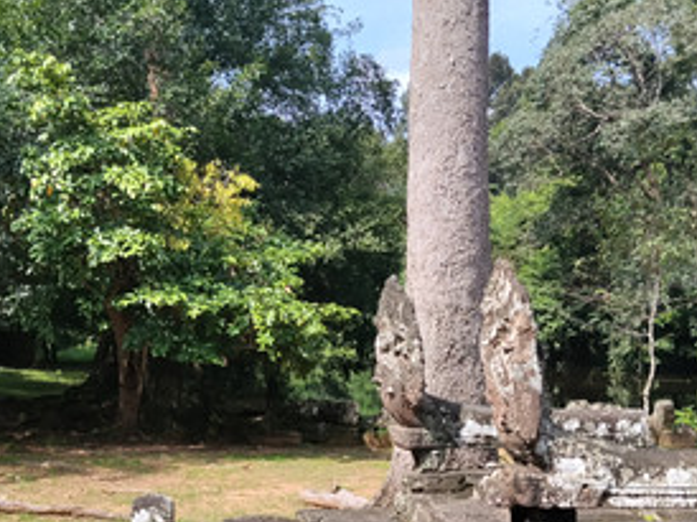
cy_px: 437
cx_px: 270
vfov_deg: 26.8
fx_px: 1066
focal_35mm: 53
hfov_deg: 36.0
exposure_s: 1/835
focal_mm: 4.22
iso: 50
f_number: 1.8
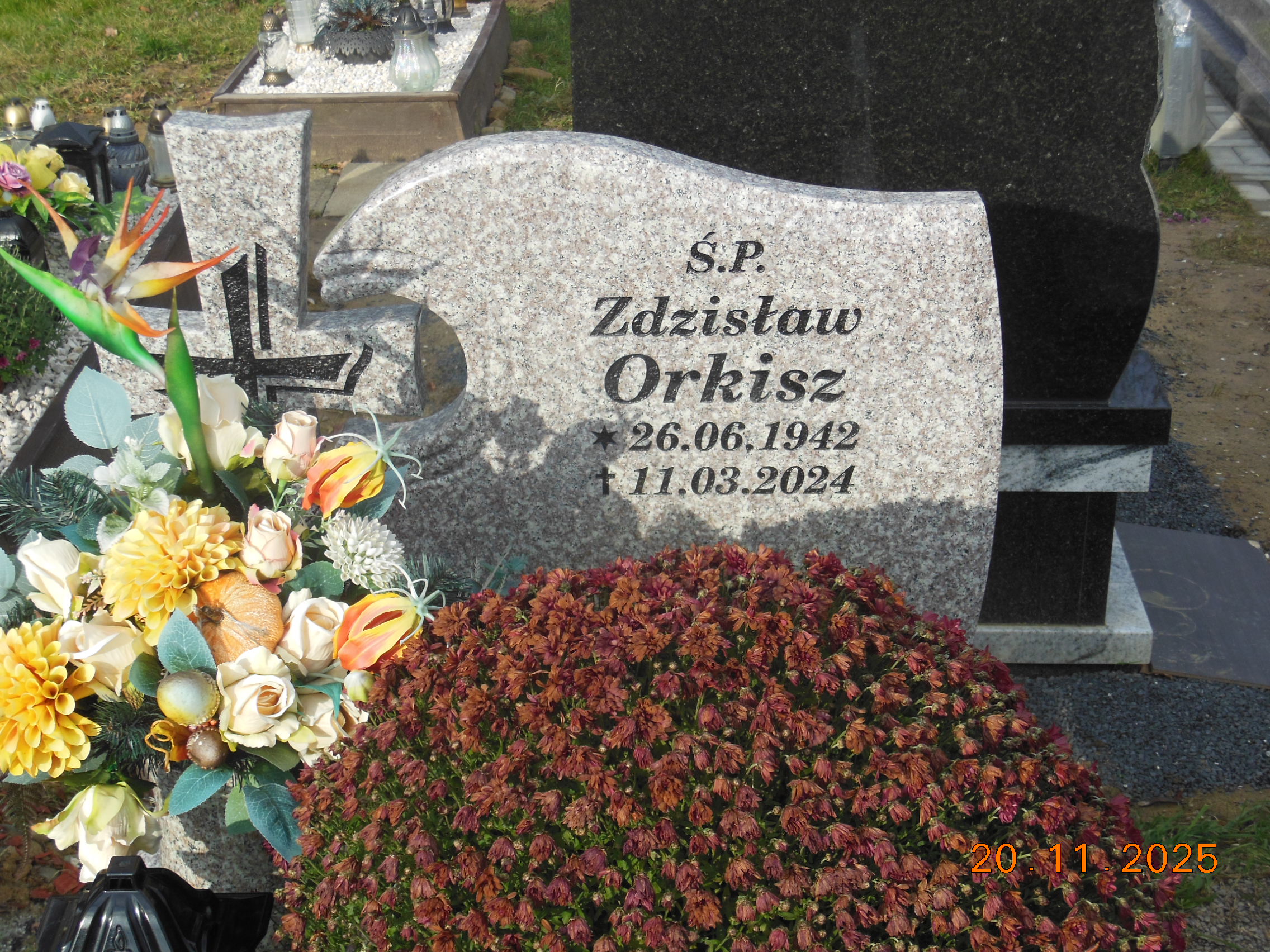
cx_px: 635
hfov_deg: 33.8
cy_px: 476
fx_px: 2091
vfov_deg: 25.7
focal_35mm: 57
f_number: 4.1
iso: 125
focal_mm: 10.2
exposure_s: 1/640
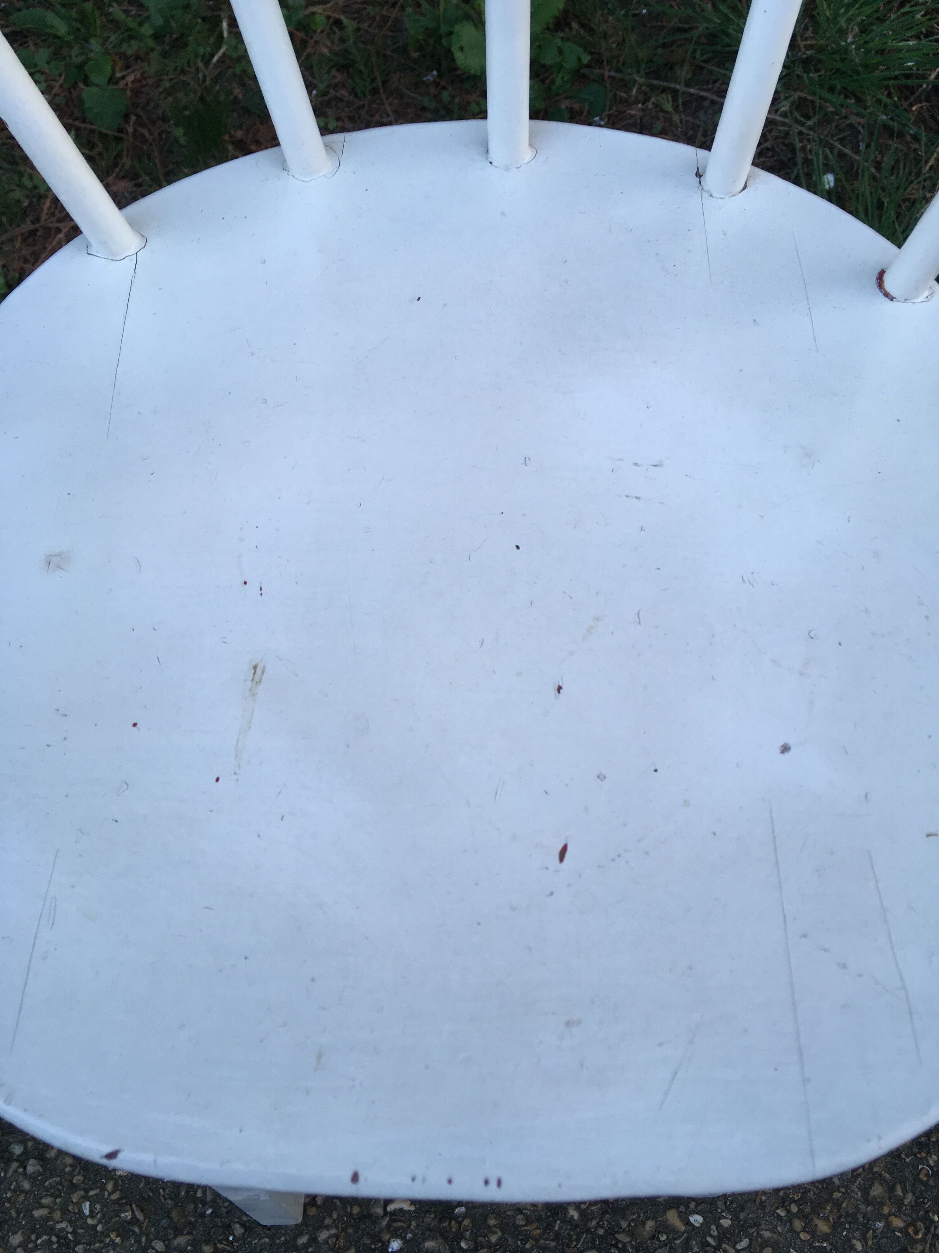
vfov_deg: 61.7
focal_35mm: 29
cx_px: 470
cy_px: 626
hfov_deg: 48.2
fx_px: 1049
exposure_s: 1/100
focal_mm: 4.15
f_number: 2.2
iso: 40
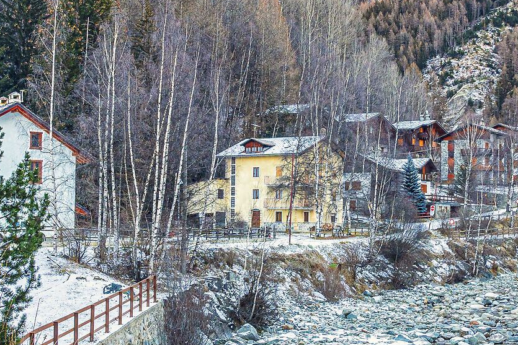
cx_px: 318
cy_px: 181
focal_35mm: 69
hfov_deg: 29.1
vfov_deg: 19.7
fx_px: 993
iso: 320
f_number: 10
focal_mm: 24
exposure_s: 1/60
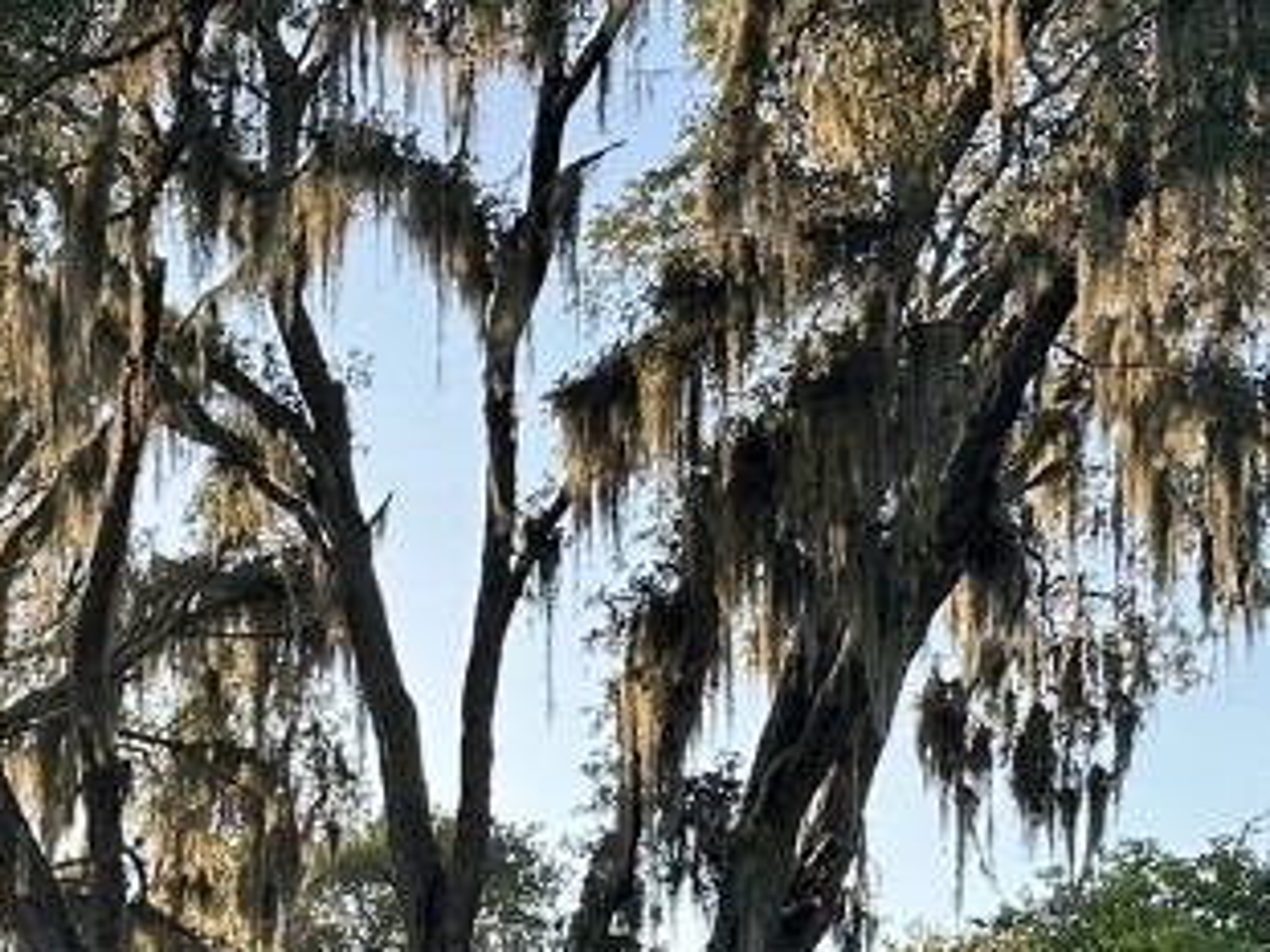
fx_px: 2897
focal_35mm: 79
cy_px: 1561
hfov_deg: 21.4
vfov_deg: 16.4
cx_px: -539
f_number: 1.78
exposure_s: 1/829
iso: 80
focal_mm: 6.86
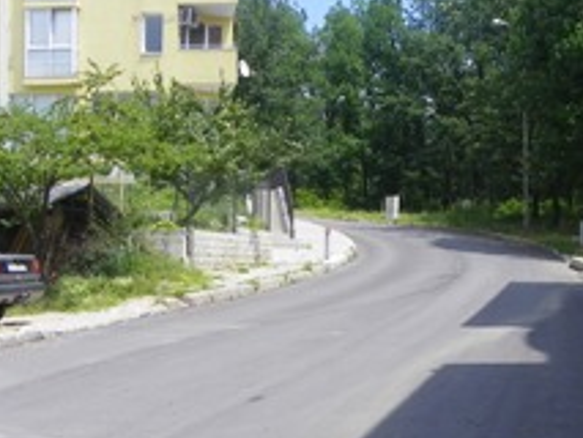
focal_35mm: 58
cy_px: 345
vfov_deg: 24.9
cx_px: 450
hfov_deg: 32.5
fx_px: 977
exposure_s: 1/250
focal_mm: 4.6
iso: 64
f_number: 5.6
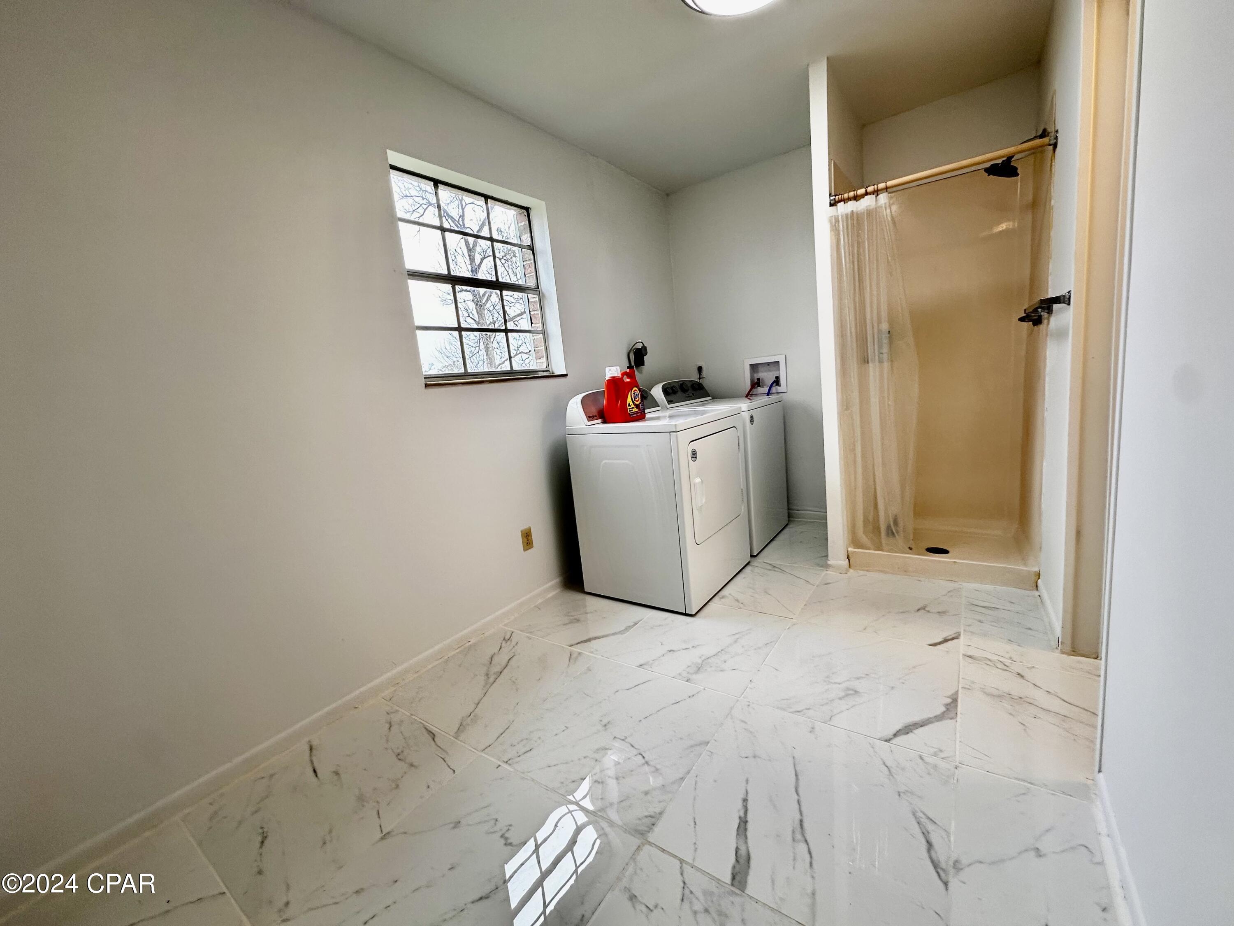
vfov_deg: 85.7
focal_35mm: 14
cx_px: 617
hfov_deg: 102.1
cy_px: 463
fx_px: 499
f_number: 2.2
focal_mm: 2.22
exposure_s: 1/120
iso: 50
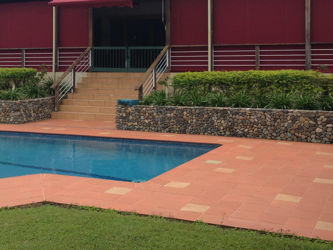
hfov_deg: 34.9
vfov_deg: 26.1
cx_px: 160
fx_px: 529
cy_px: 53
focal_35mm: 55
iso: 50
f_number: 2.4
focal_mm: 4.12
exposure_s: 1/775
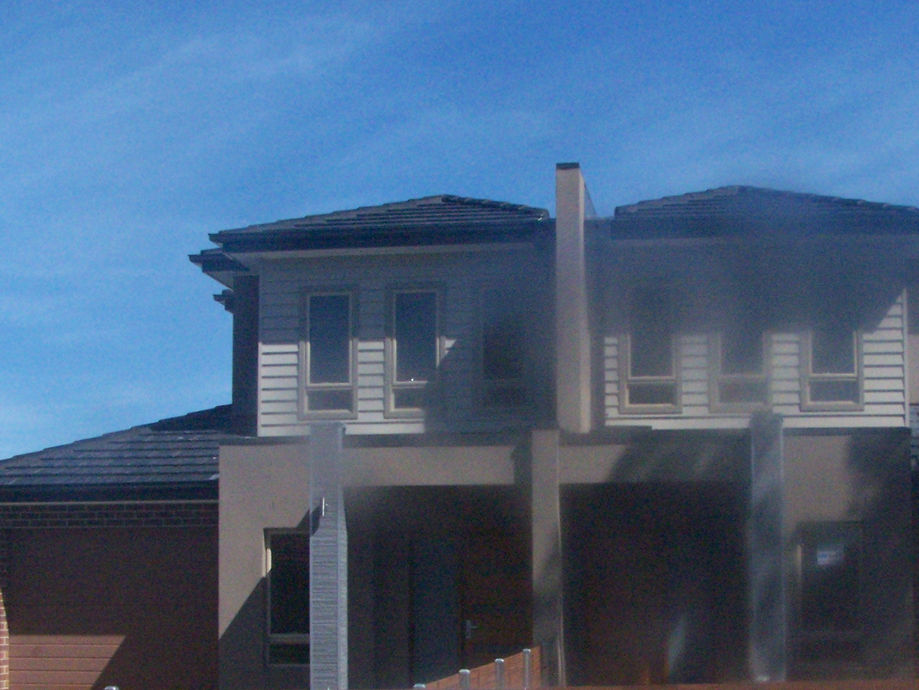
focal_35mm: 58
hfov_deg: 33.1
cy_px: 525
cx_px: 578
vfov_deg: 24.9
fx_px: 1540
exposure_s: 1/1600
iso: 400
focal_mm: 6.3
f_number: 5.6
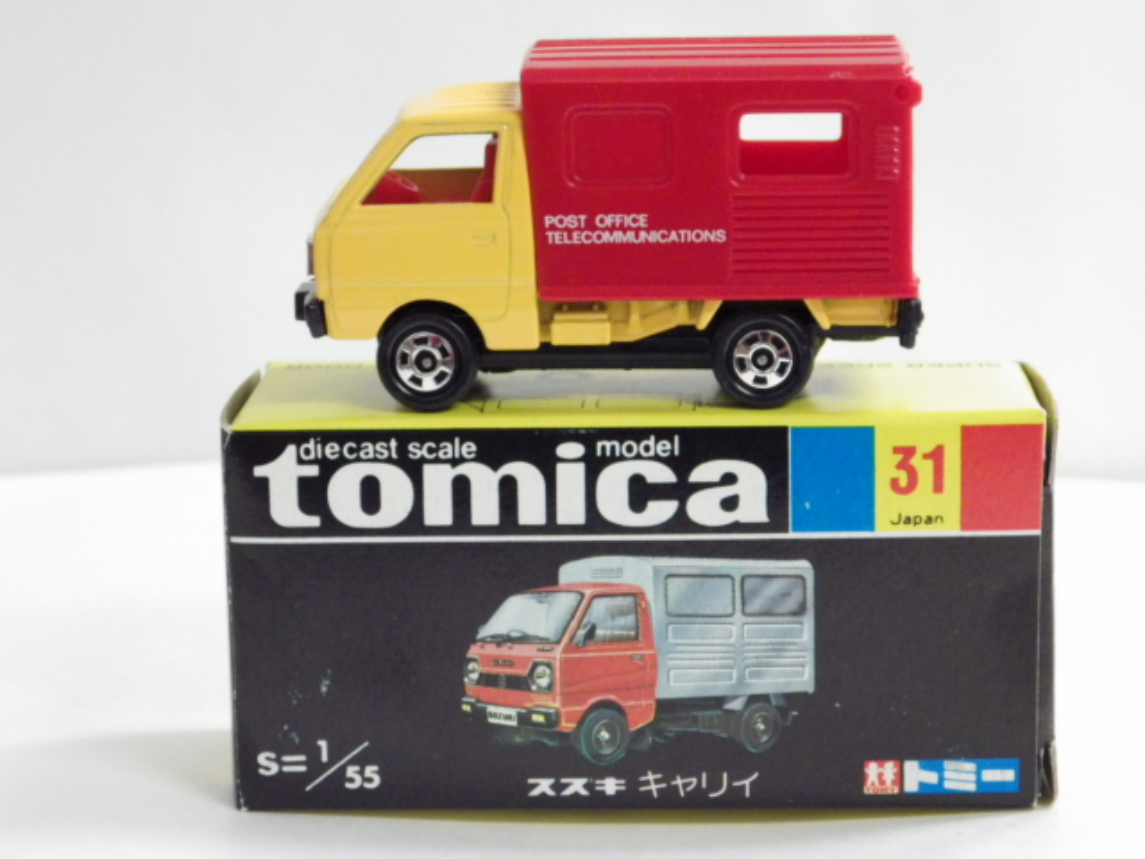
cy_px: 430
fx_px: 3407
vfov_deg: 14.4
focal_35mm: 103
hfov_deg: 19.1
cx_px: 572
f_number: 4.6
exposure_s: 1/30
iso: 800
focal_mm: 18.4
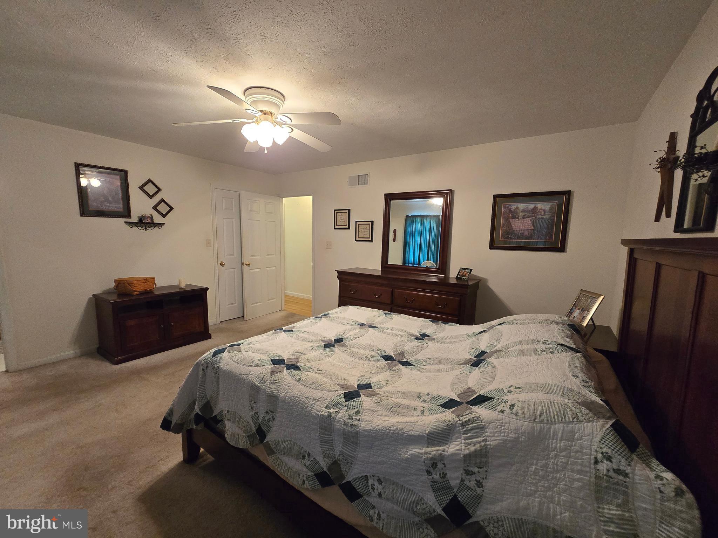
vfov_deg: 89.9
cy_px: 269
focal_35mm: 13
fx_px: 270
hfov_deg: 106.2
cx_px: 359
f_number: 2.2
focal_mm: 2.2
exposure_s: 1/60
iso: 500
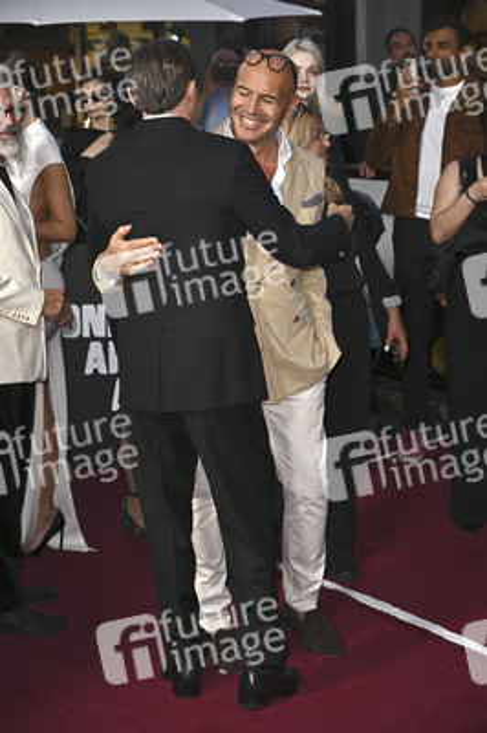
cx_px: 244
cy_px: 366
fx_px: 1443
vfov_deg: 28.5
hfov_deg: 19.2
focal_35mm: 71
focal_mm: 71
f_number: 5
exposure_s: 1/320
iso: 800
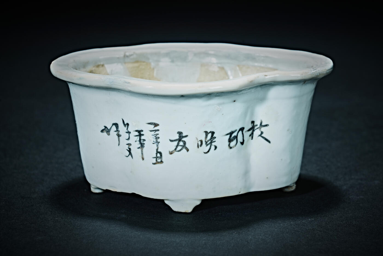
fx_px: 1117
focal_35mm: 105
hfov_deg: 19.5
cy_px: 128
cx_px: 192
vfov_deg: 13.0
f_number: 14
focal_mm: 105
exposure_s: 1/160
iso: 100
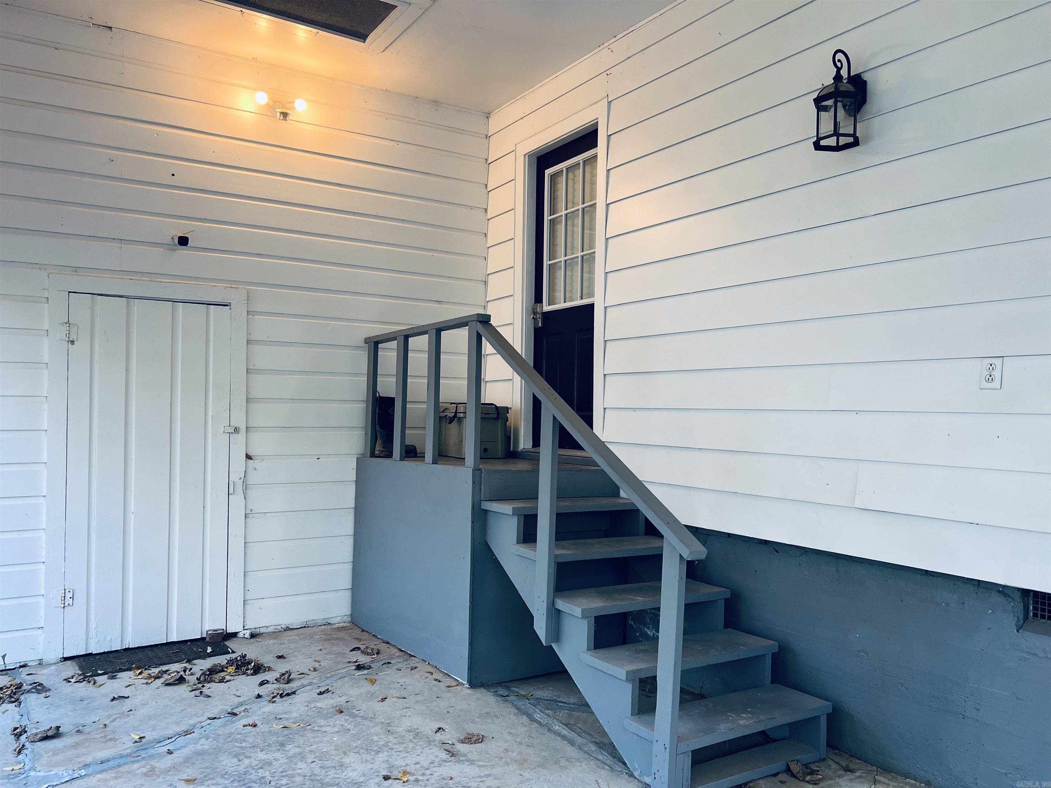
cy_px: 394
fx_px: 789
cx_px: 526
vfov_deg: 53.1
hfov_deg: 67.3
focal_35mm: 26
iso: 100
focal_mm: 5.7
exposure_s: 1/121
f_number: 1.5
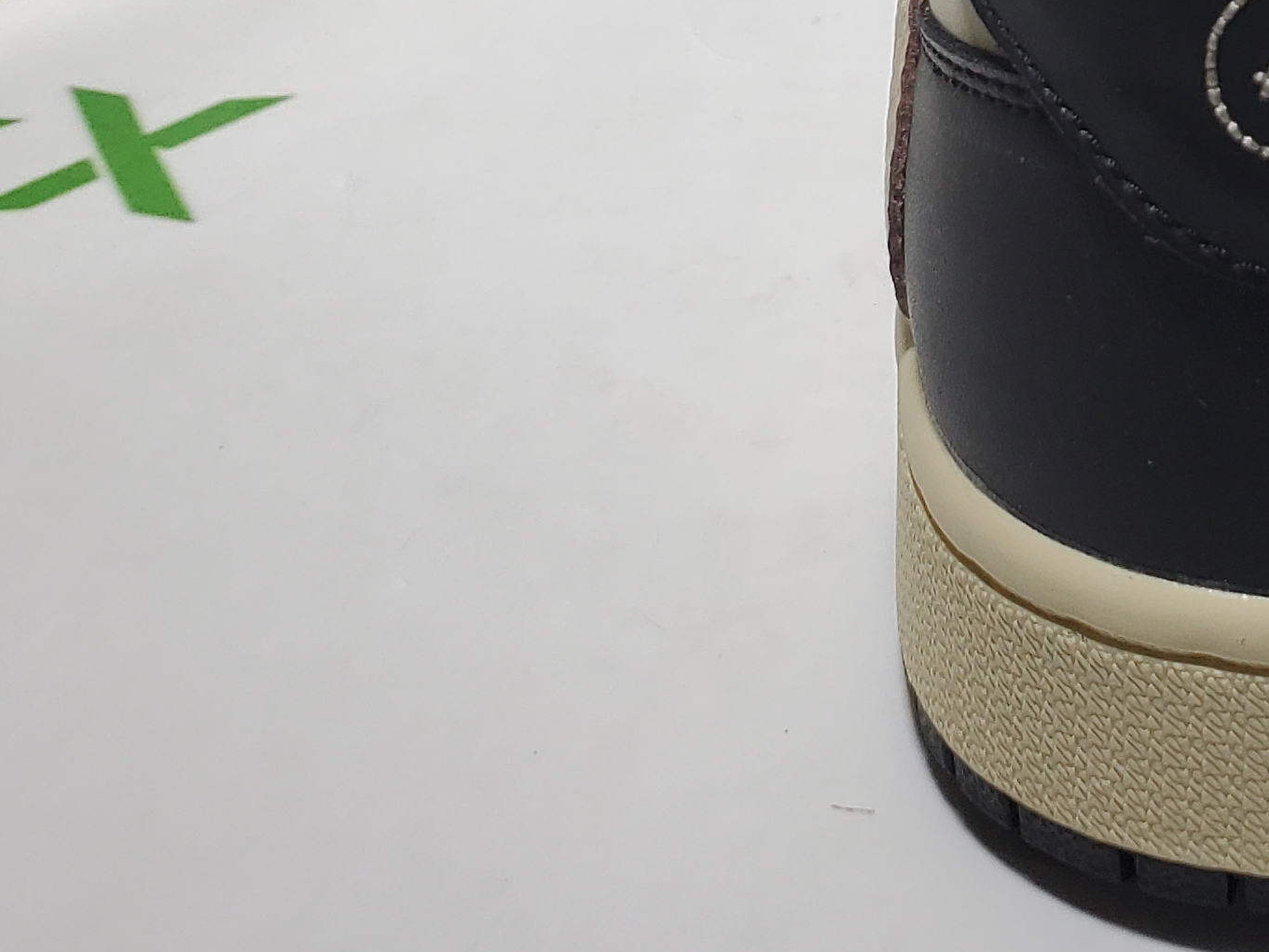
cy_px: -206
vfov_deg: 18.1
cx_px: 1759
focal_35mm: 77
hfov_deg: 22.1
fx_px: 2823
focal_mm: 4.3
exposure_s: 1/224
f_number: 2.4
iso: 50
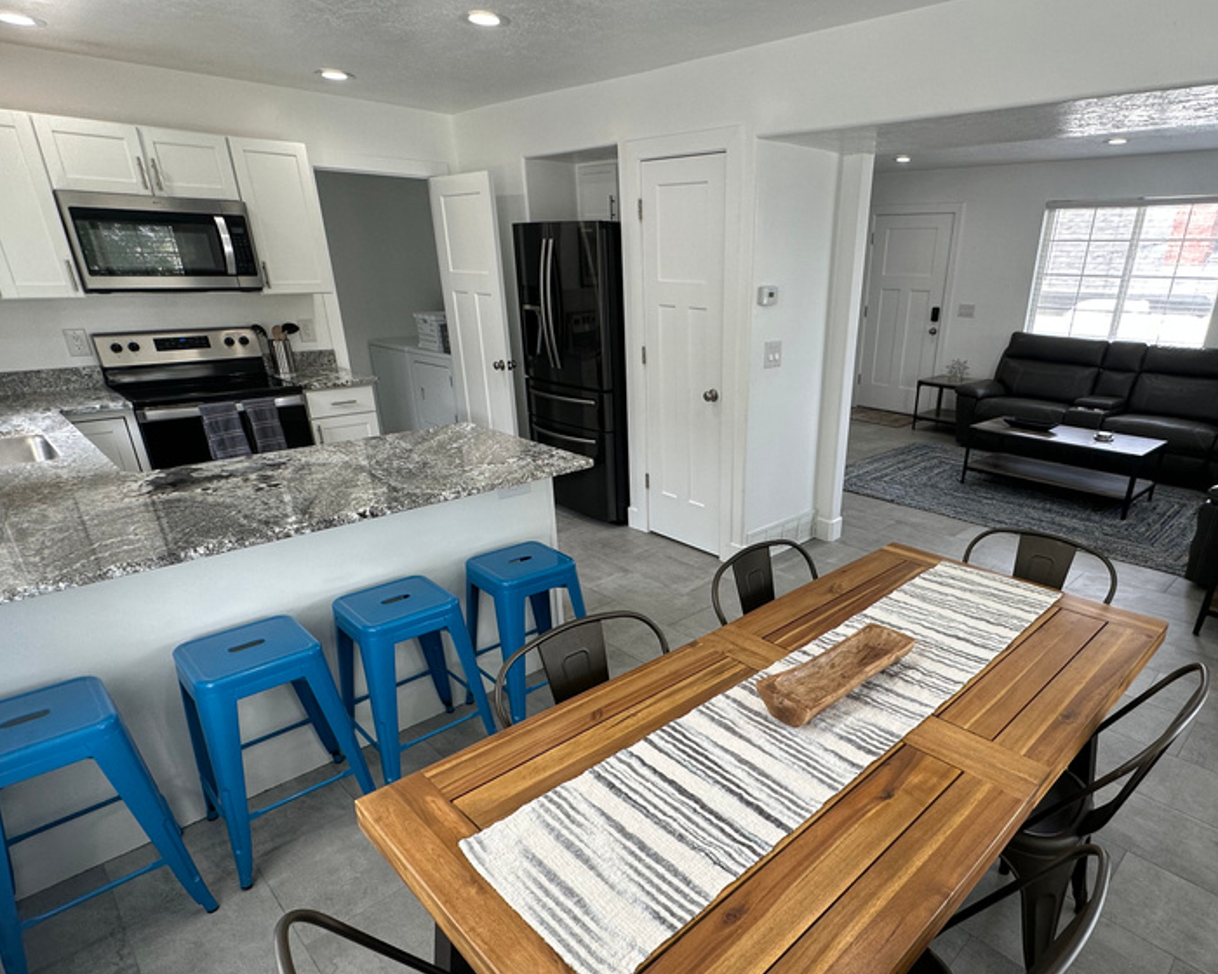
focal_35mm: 20
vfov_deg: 67.5
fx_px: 721
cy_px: 581
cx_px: 717
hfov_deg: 79.6
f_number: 2.2
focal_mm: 2.22
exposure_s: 1/120
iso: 80
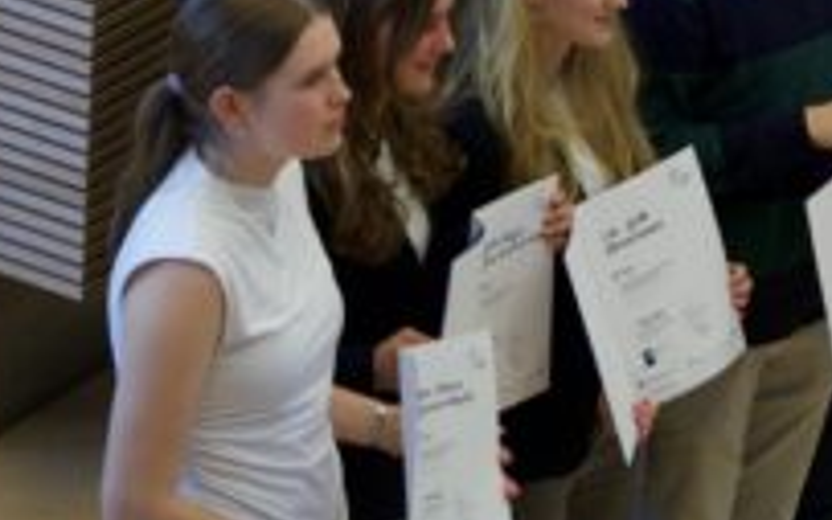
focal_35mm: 325
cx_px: 848
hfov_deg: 6.4
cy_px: -172
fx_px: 7371
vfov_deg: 4.0
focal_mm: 80
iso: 400
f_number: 4.5
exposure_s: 1/125
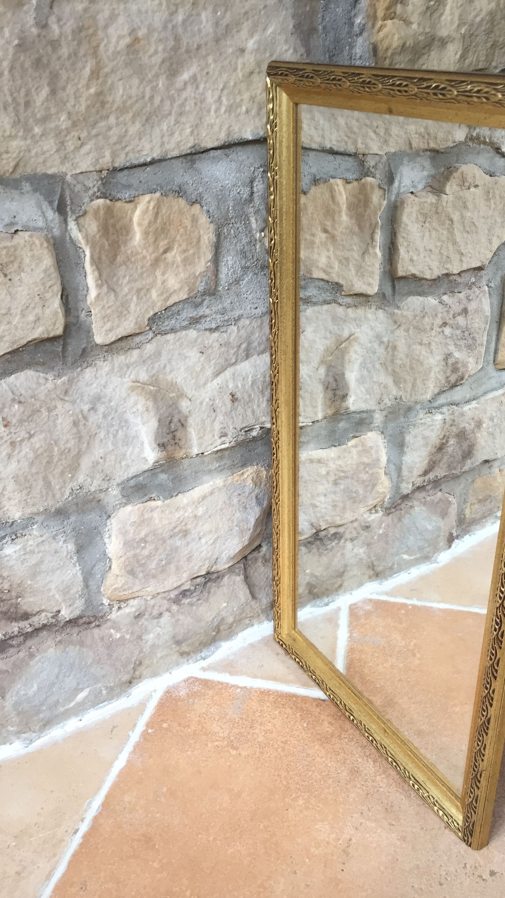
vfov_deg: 61.0
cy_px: 454
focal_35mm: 32
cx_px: 327
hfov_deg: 36.4
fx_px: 762
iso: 125
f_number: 2.2
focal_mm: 4.15
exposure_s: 1/33
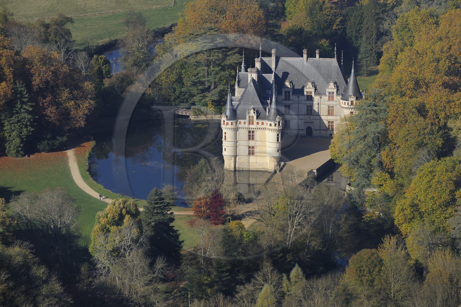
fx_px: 2559
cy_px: 154
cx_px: 230
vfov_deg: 6.9
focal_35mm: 200
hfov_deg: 10.3
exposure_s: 1/1000
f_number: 10
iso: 400
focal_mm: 200
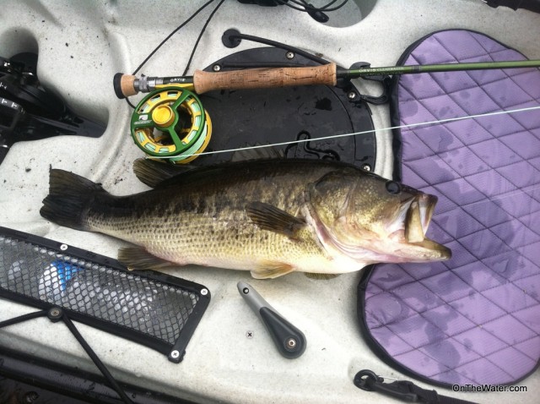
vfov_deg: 40.6
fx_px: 545
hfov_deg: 52.7
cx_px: 270
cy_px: 202
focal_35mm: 35
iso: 80
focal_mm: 3.85
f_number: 2.8
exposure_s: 1/370
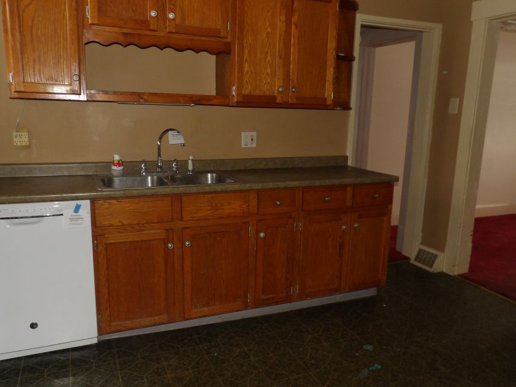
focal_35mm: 28
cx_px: 258
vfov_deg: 49.7
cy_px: 205
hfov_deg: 63.4
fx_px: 417
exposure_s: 1/32
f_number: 3.2
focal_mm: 4.3
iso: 200
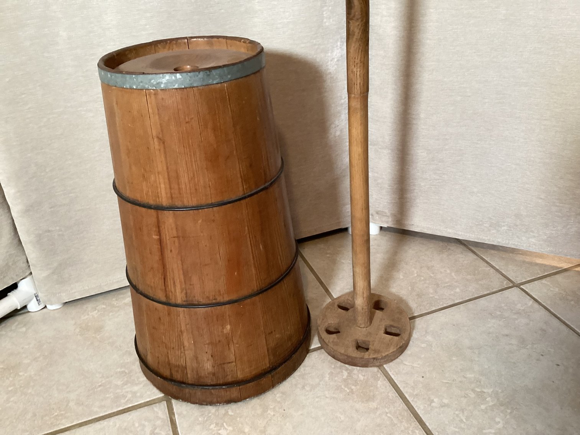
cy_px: 218
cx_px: 290
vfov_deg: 45.4
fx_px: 519
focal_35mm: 31
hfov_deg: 58.3
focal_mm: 3.3
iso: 320
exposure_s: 1/60
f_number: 2.4
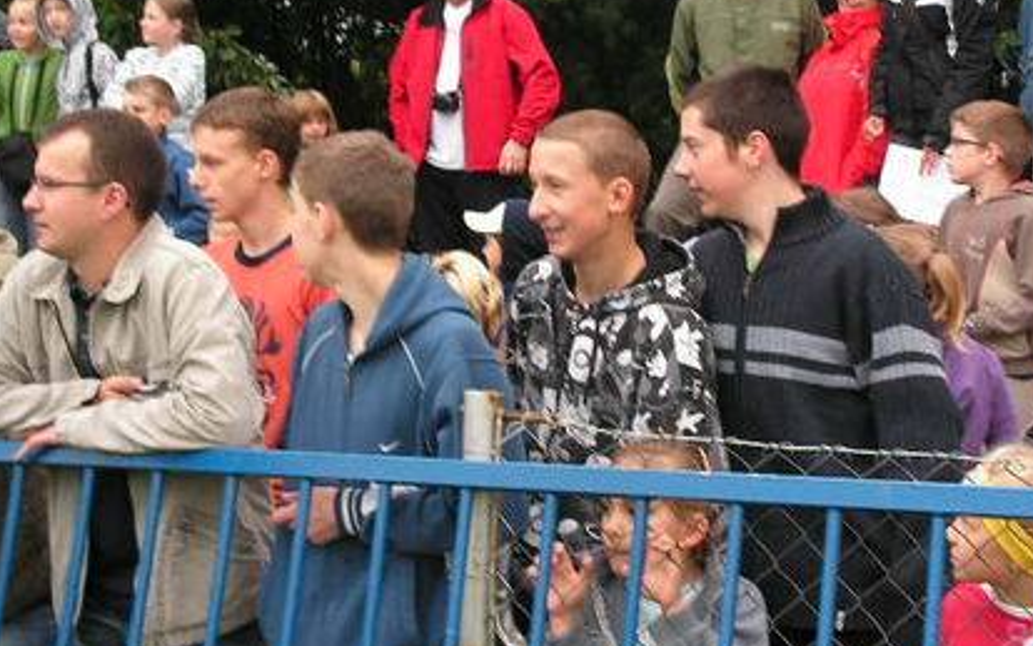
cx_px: 609
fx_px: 2196
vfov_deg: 16.7
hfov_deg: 26.4
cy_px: 271
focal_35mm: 78
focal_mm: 10.2
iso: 80
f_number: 3.3
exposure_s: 1/60
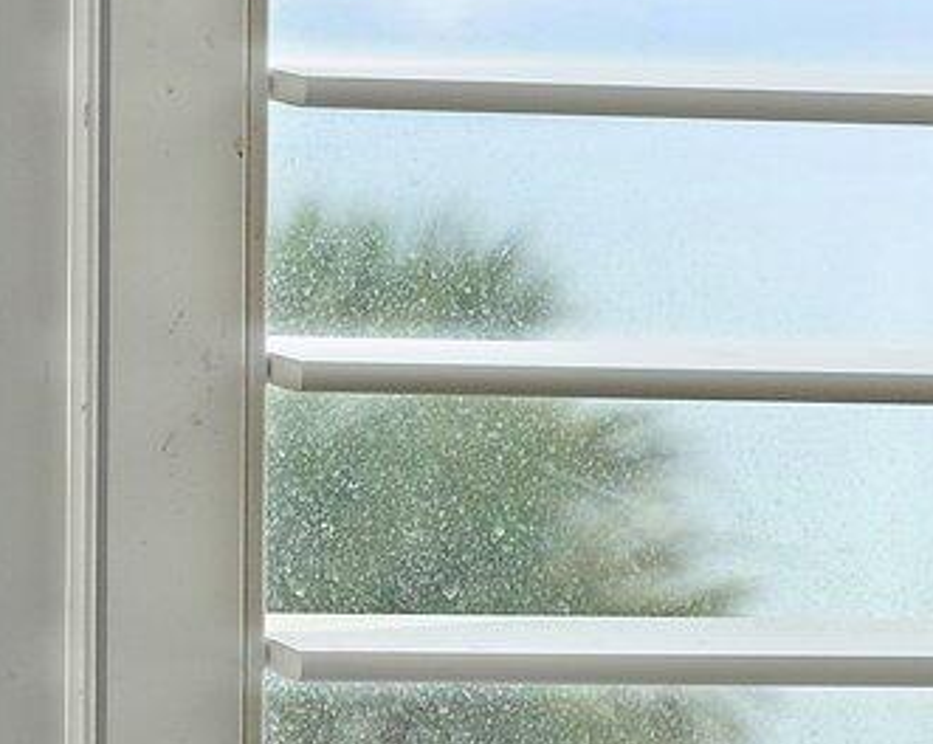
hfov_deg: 4.8
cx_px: 913
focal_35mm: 407
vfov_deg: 3.8
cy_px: 841
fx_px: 11225
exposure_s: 1/250
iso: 500
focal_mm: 70
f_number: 8
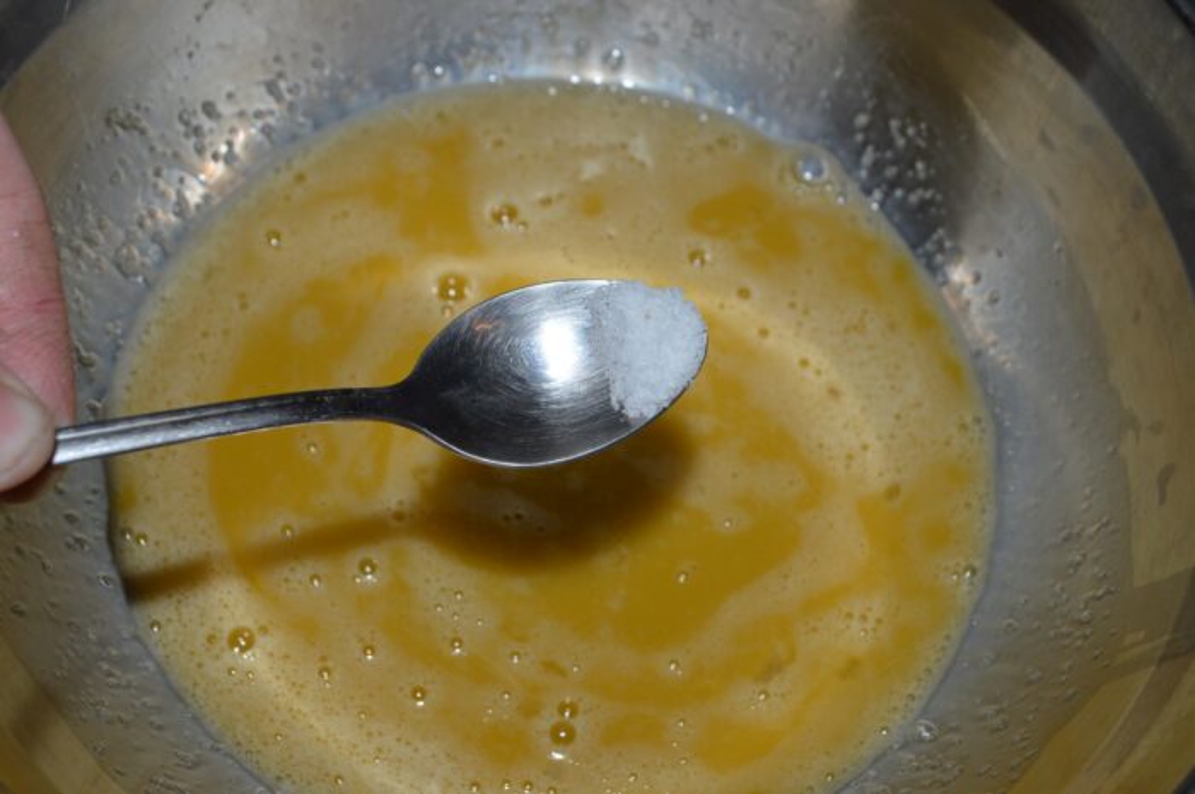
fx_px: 1393
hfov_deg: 46.4
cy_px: 397
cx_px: 598
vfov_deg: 31.8
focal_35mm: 42
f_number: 8
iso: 100
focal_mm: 28
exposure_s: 1/60
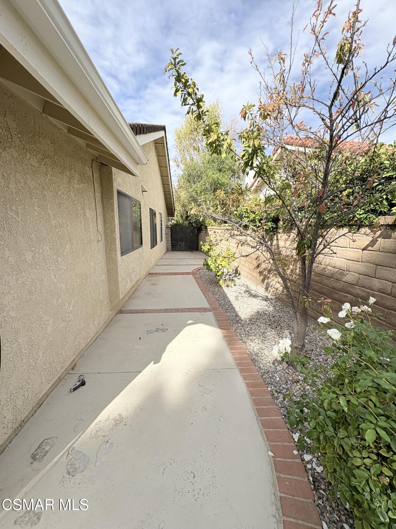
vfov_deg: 102.1
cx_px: 198
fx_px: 214
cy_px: 264
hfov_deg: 85.7
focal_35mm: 14
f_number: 2.2
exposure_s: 1/1477
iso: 50
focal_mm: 2.22
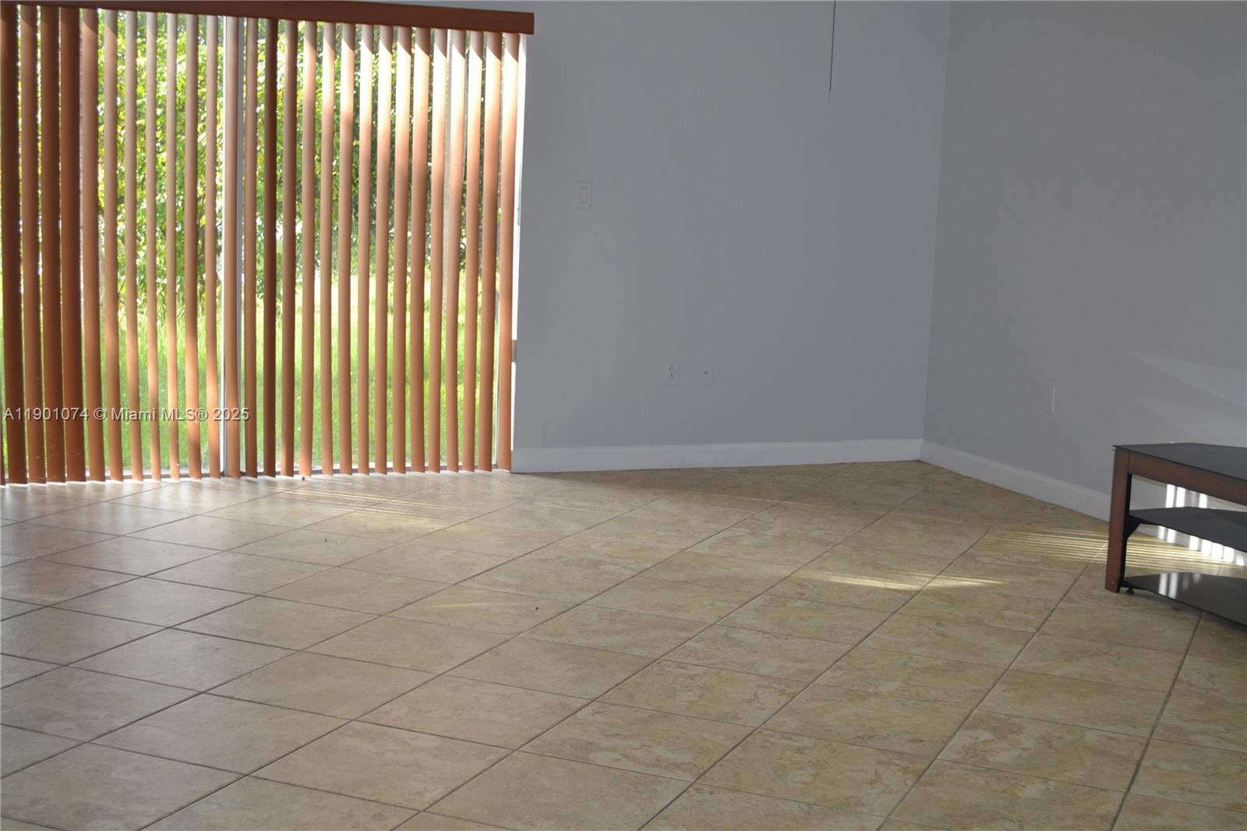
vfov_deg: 28.1
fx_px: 1662
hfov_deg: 41.1
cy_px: 416
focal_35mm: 48
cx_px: 624
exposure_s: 1/125
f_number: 4.8
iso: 200
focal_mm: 32
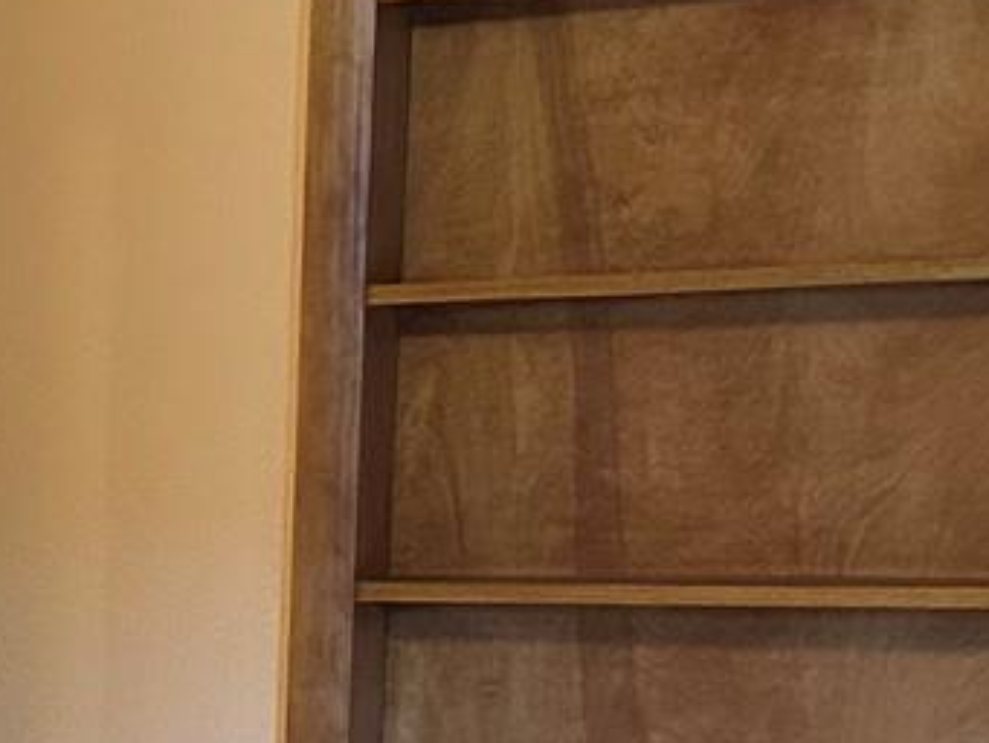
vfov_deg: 11.7
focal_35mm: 122
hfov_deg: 13.8
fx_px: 3487
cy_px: 1100
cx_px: -945
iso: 250
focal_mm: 5.7
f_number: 1.5
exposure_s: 1/60
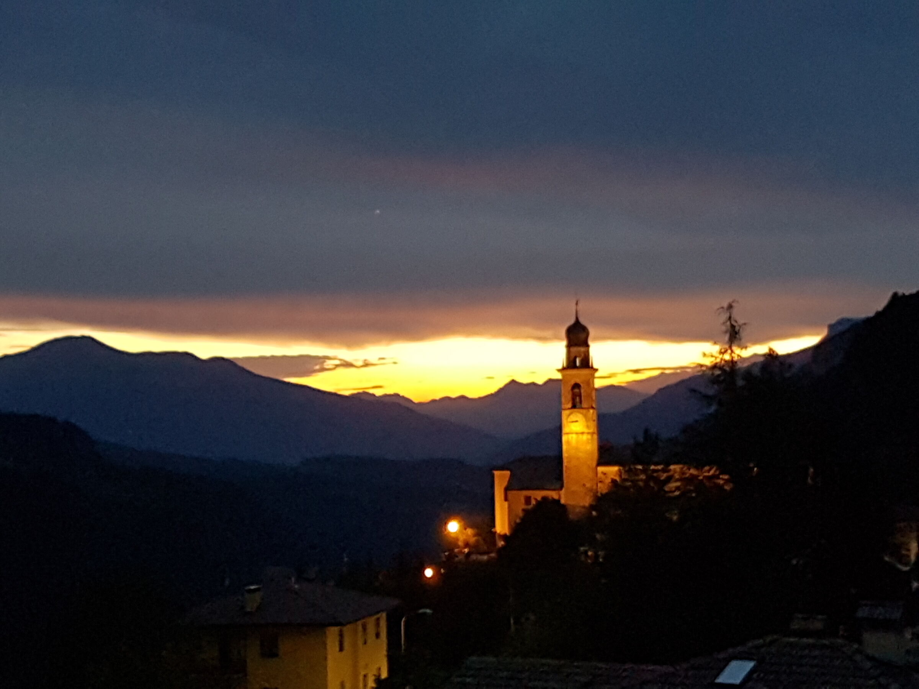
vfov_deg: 53.1
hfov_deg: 67.3
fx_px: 690
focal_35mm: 26
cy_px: 344
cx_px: 460
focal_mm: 4.2
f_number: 1.7
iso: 200
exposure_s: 1/10
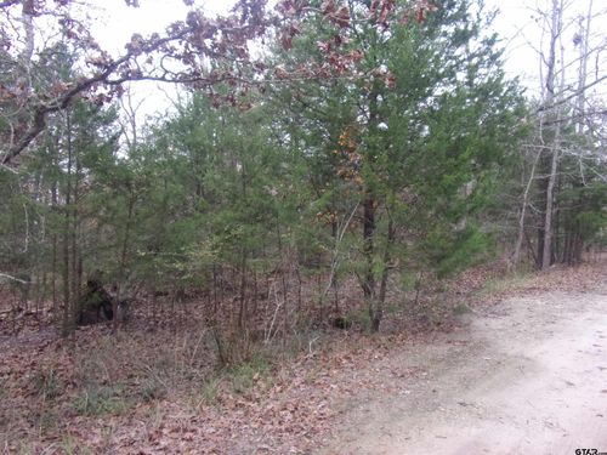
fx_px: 421
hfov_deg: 71.6
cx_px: 304
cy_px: 228
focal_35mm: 24
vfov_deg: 56.8
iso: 80
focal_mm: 4.3
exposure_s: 1/58
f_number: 3.3
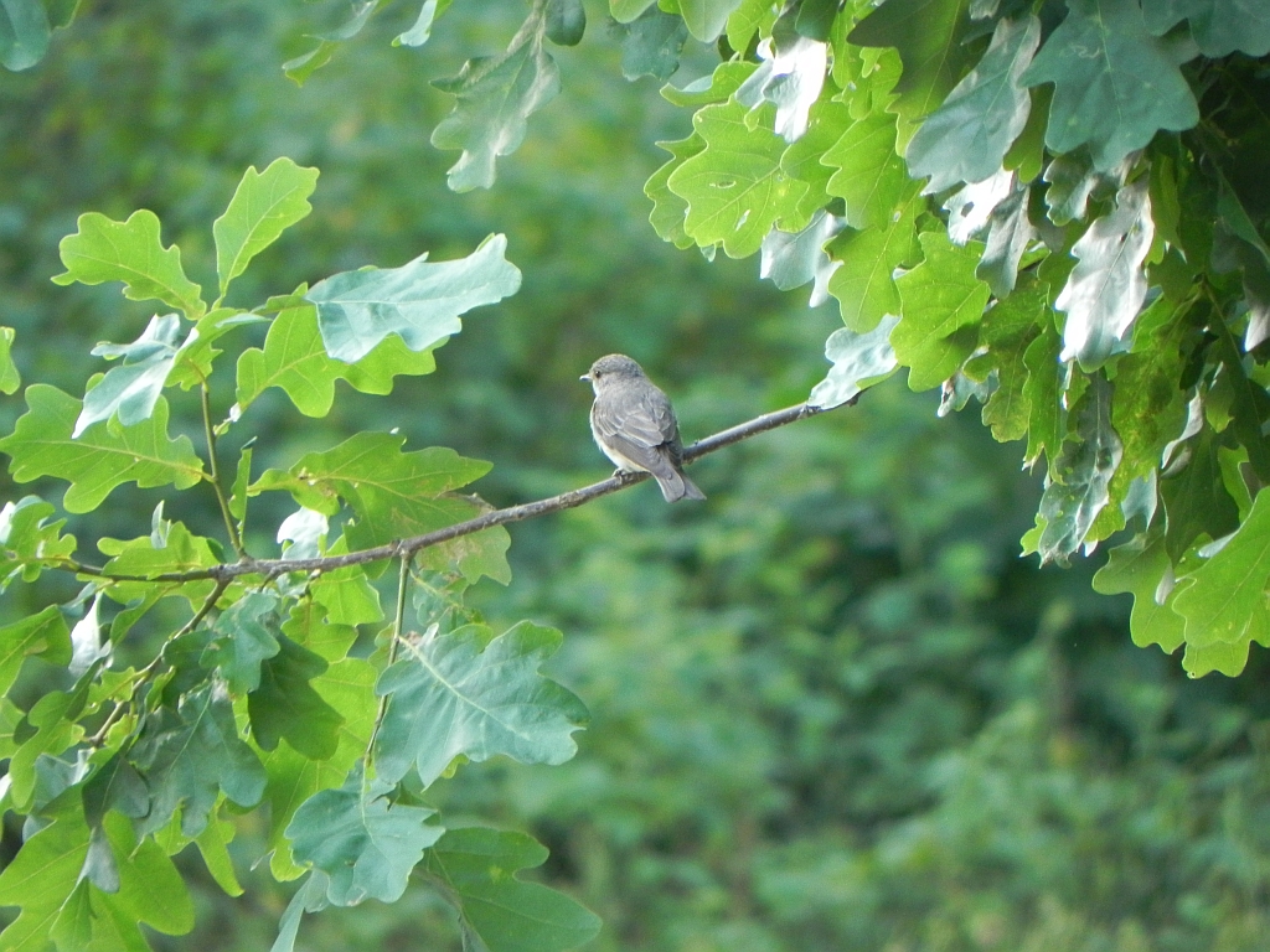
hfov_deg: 2.9
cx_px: 635
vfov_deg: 2.2
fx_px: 24875
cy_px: 476
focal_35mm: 678
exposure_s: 1/35
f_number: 5
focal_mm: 120
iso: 400
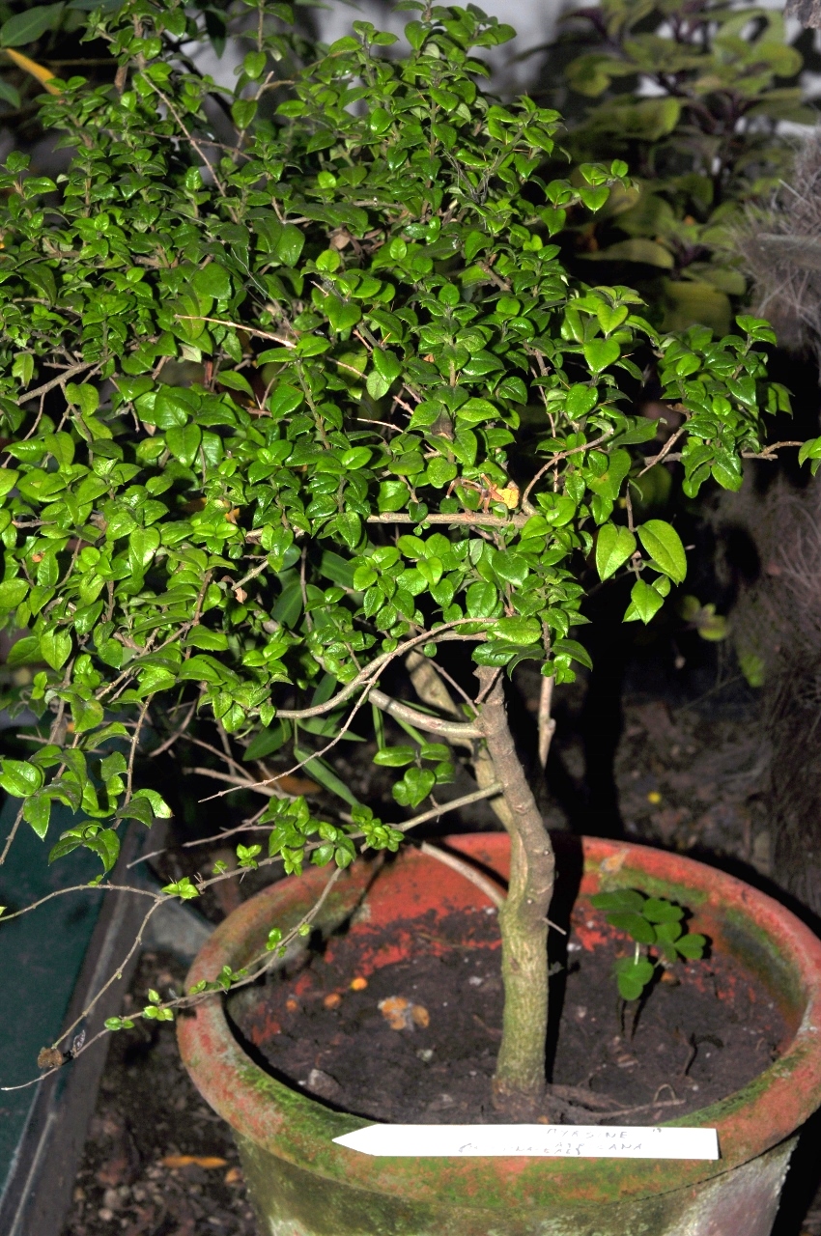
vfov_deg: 22.6
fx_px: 3087
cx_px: 410
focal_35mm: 90
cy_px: 618
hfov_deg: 15.1
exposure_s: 1/60
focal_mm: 60
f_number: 14
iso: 200
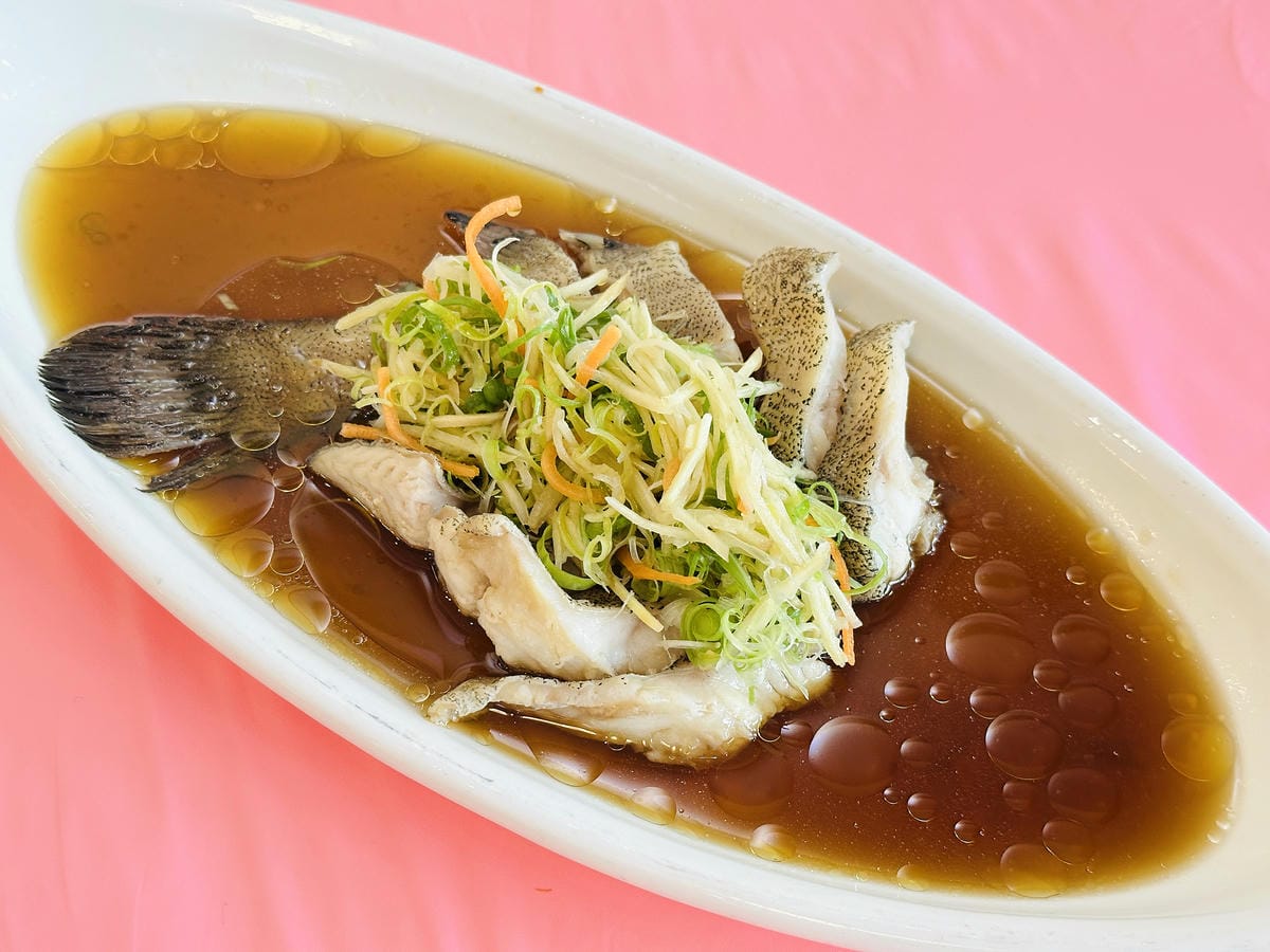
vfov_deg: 30.3
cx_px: 635
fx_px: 1761
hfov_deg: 39.7
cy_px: 476
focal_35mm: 48
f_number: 1.78
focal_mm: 6.86
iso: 160
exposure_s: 1/60
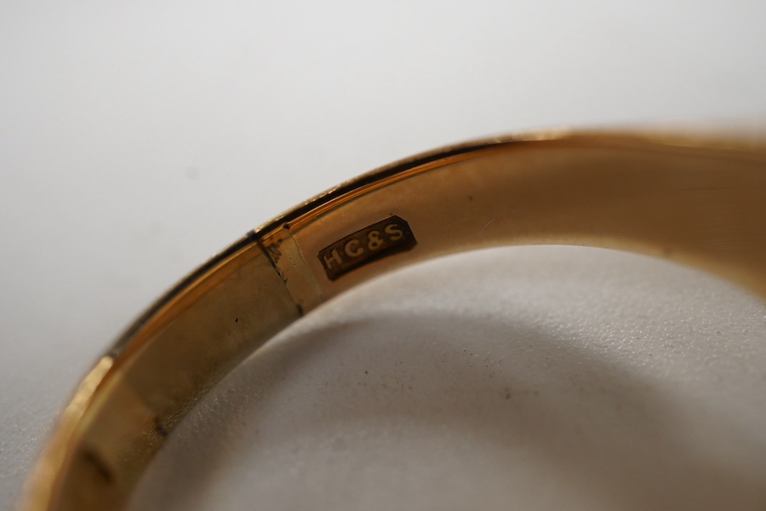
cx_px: 383
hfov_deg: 43.6
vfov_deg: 29.9
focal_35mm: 45
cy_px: 256
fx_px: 957
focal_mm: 30
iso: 1250
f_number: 11
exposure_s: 1/125
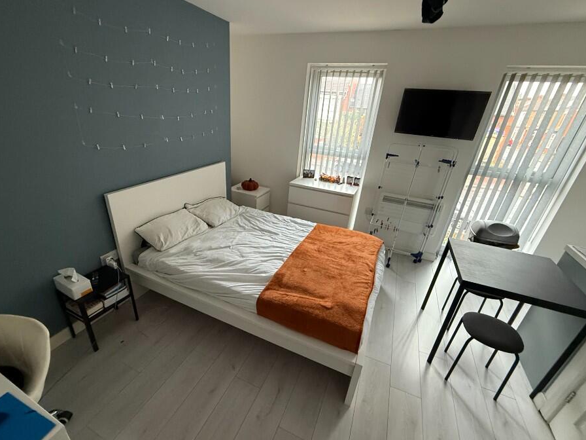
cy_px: 230
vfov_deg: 78.1
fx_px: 271
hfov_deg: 94.4
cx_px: 275
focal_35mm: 16
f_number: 2.2
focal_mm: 2.22
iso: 640
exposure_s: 1/60
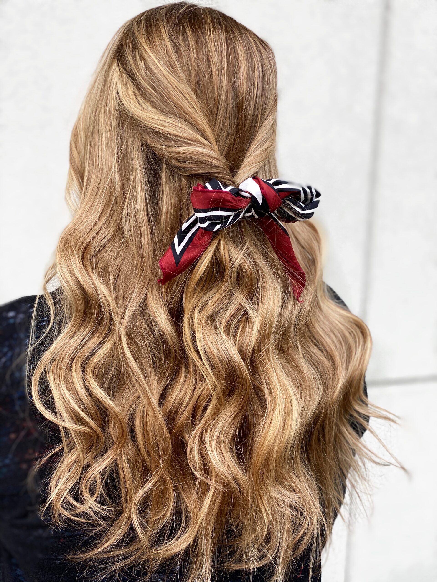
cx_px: 218
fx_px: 875
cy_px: 291
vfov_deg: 36.8
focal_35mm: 52
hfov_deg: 28.0
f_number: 2
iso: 20
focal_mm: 6
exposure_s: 1/280
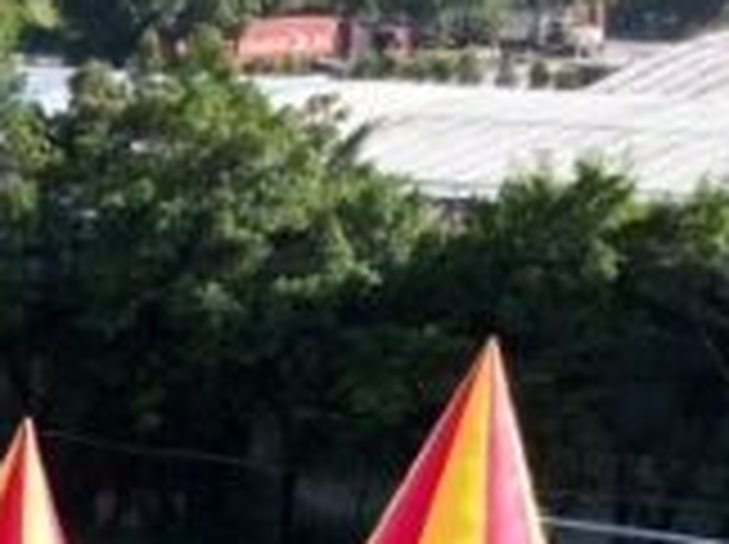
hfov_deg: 11.7
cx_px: -734
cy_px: 1353
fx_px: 3196
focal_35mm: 152
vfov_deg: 8.7
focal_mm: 6.72
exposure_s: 1/2500
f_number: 1.7
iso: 140
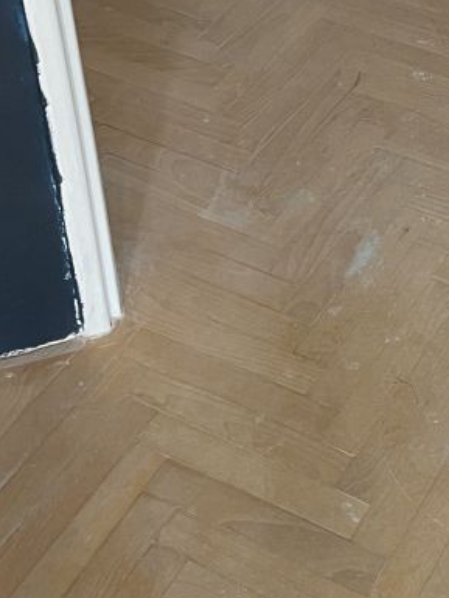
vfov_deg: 23.3
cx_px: 449
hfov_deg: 17.8
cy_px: 23
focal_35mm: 81
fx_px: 1400
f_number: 1.6
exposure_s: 1/60
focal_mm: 4.2
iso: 250
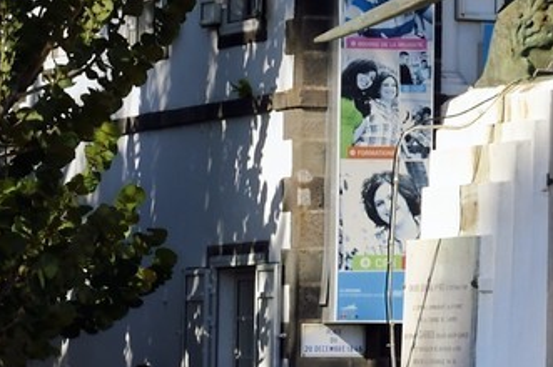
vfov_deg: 4.7
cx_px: 1335
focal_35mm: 290
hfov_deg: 6.7
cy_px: 165
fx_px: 4450
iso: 200
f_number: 16
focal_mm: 60
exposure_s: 1/250
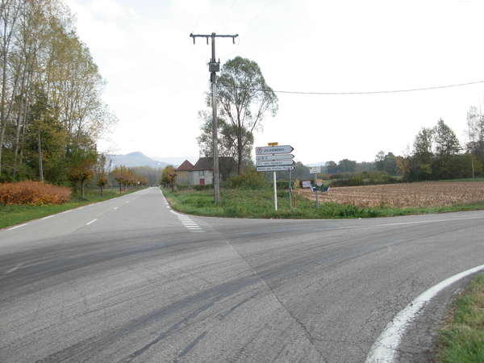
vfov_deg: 37.7
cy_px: 182
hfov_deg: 49.0
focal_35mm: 38
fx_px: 531
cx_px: 242
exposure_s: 1/443
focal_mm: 6.3
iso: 79
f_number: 2.9
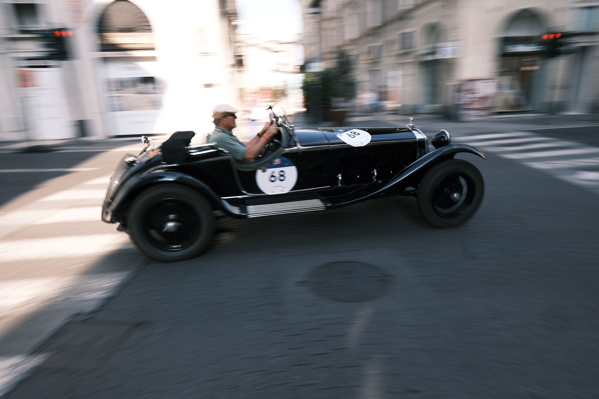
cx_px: 300
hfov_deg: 81.2
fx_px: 349
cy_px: 200
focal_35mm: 21
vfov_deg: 59.5
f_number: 13
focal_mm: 13.8
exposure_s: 1/30
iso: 160
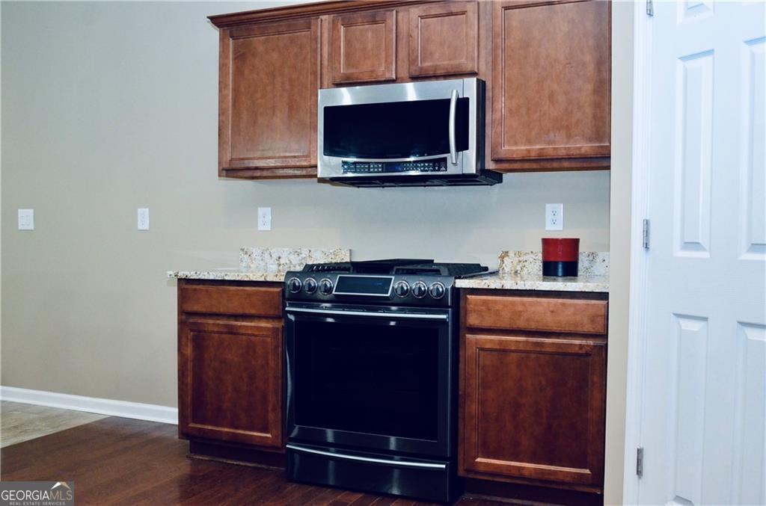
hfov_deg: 53.3
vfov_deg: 36.7
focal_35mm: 36
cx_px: 383
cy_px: 253
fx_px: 764
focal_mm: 24
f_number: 4.5
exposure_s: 1/160
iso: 2500
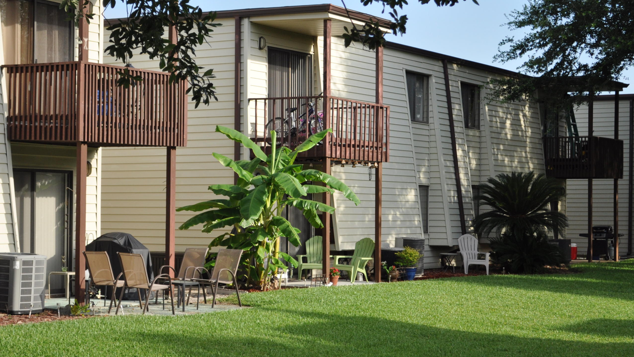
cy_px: 191
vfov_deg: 14.9
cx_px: 368
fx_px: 1362
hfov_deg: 26.2
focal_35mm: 81
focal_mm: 44
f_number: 5.3
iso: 450
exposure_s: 1/1000
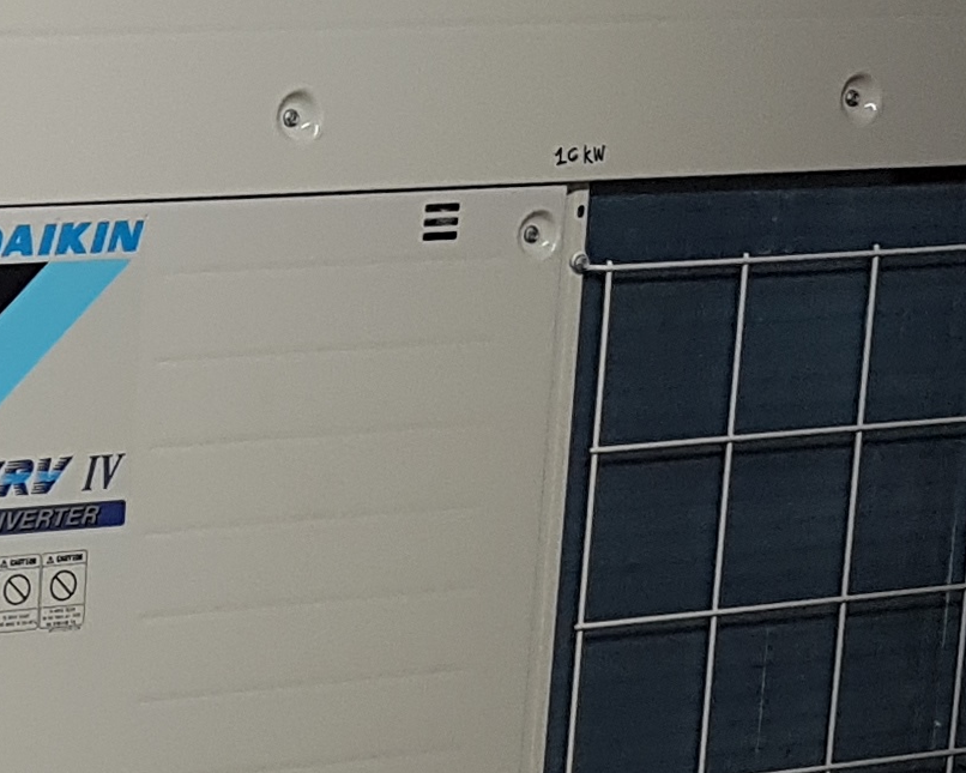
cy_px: 544
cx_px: -646
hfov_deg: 13.8
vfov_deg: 12.1
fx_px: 3631
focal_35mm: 127
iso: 100
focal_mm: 4.2
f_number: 1.7
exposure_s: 1/50
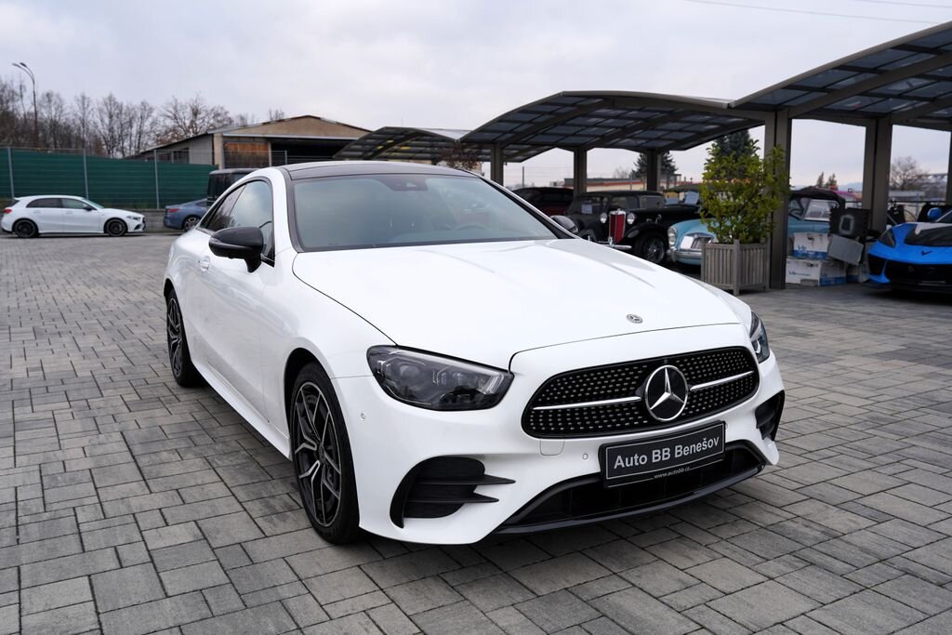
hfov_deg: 60.3
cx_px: 476
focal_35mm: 31
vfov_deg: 42.3
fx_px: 820
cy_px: 318
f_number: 5.6
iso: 100
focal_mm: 31
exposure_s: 1/125
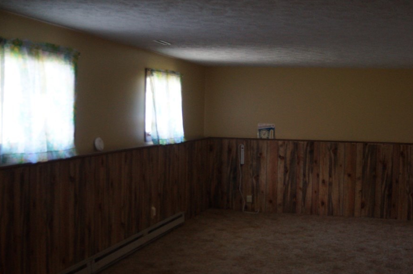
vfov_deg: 25.9
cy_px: 147
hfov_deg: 38.2
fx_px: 596
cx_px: 208
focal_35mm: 52
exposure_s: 1/60
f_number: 4
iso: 1250
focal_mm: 28
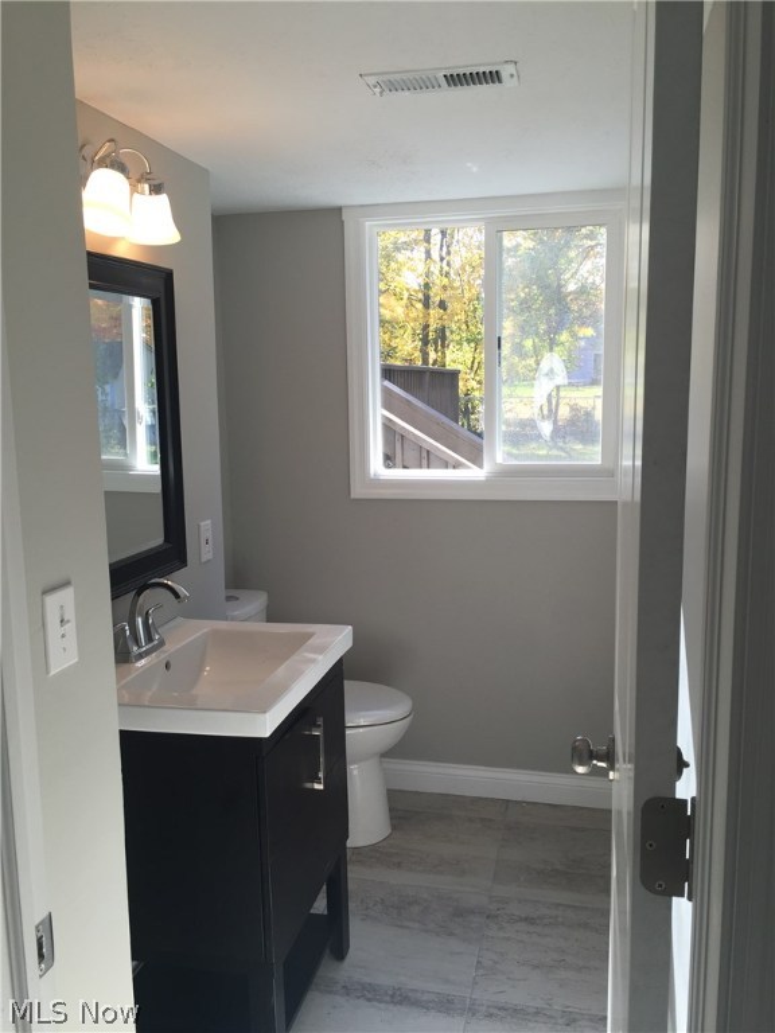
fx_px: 866
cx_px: 388
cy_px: 516
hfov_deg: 48.2
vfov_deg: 61.7
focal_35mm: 29
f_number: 2.2
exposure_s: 1/139
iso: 32
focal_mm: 4.15
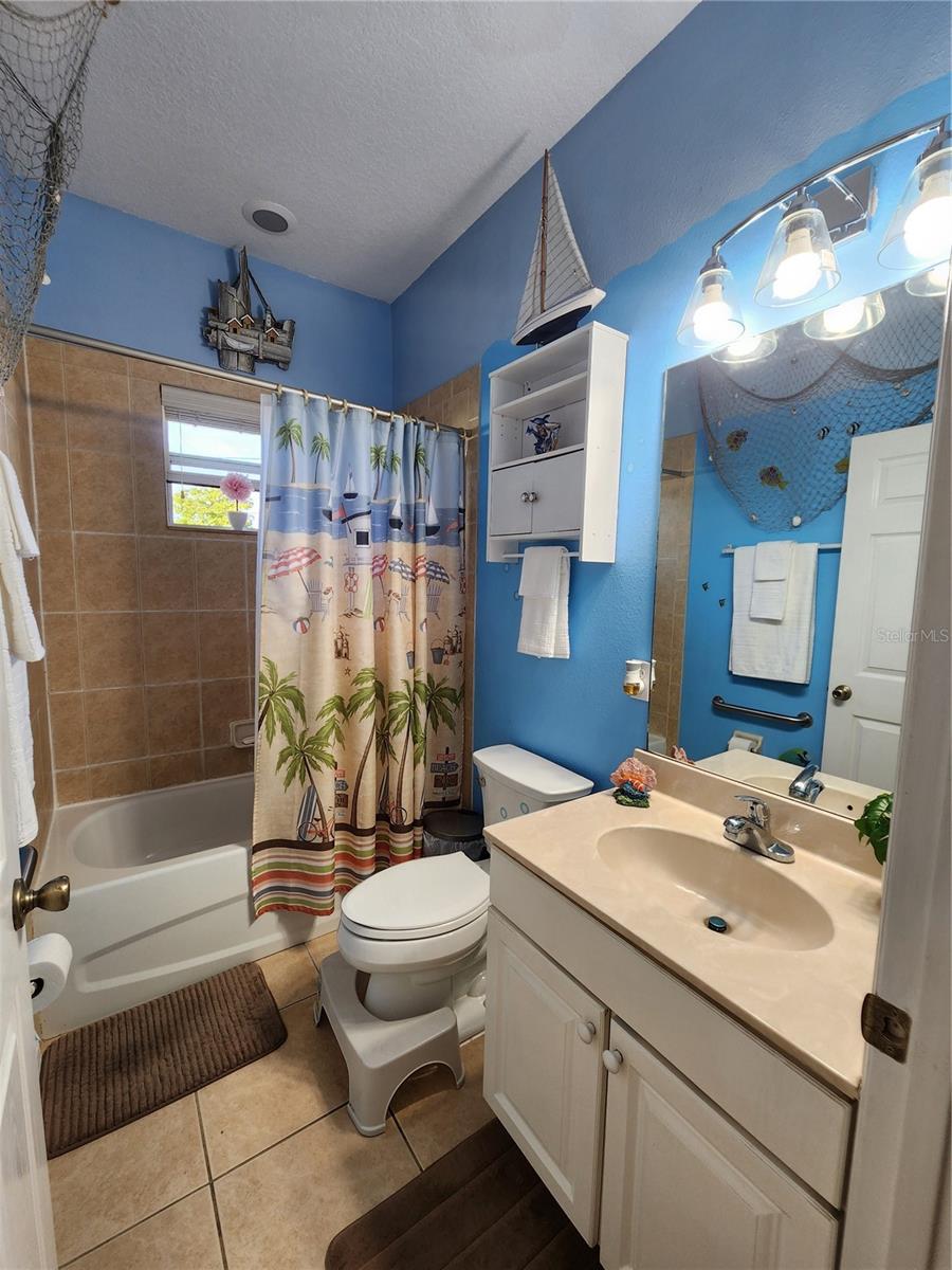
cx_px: 476
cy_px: 635
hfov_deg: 89.9
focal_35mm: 13
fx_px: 477
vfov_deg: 106.2
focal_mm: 2.2
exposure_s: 1/60
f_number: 2.2
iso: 80
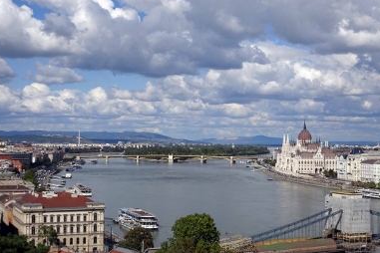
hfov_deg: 30.5
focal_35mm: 66
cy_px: 126
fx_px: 697
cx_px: 201
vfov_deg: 20.6
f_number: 4.5
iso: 80
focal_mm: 8.84
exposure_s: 1/1250
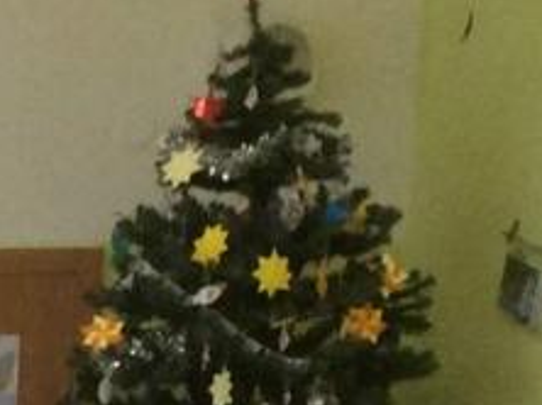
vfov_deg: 7.3
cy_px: 926
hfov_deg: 8.9
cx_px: -930
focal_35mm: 193
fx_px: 3019
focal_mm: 3.3
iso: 125
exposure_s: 1/25
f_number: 2.4
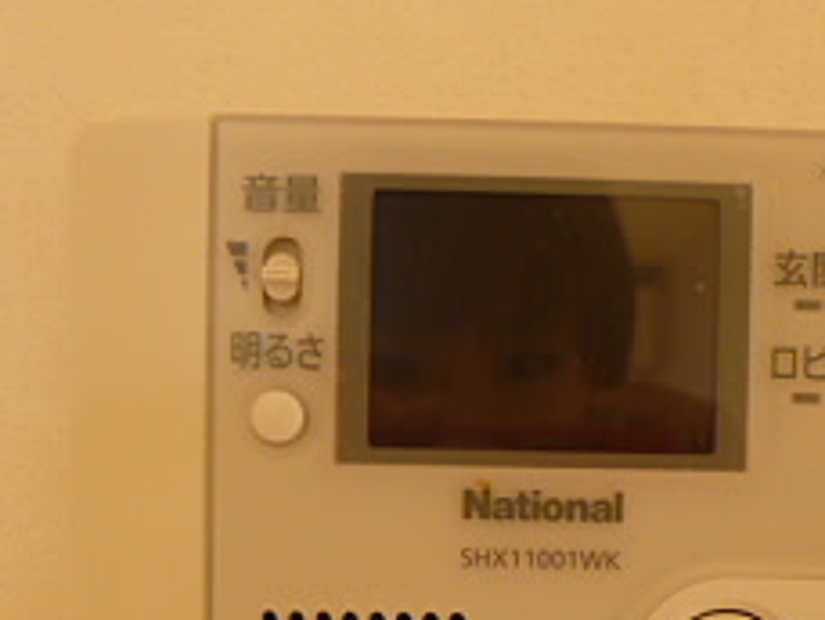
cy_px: 561
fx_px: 1073
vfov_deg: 30.7
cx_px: 515
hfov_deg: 41.8
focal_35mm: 45
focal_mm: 4.3
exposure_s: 1/125
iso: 100
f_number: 2.5
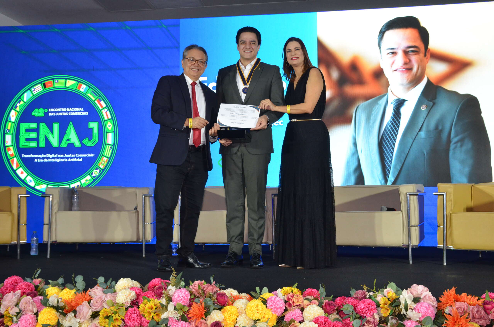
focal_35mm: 40
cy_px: 164
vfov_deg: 32.9
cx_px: 247
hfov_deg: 48.0
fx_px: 555
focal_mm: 27
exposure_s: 1/60
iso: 1250
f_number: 8
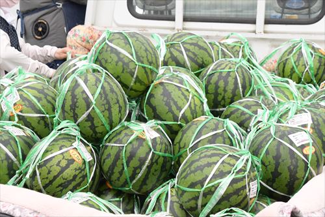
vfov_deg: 14.7
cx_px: 162
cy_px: 108
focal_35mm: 93
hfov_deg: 21.9
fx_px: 839
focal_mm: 62
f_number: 11
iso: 3200
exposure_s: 1/500
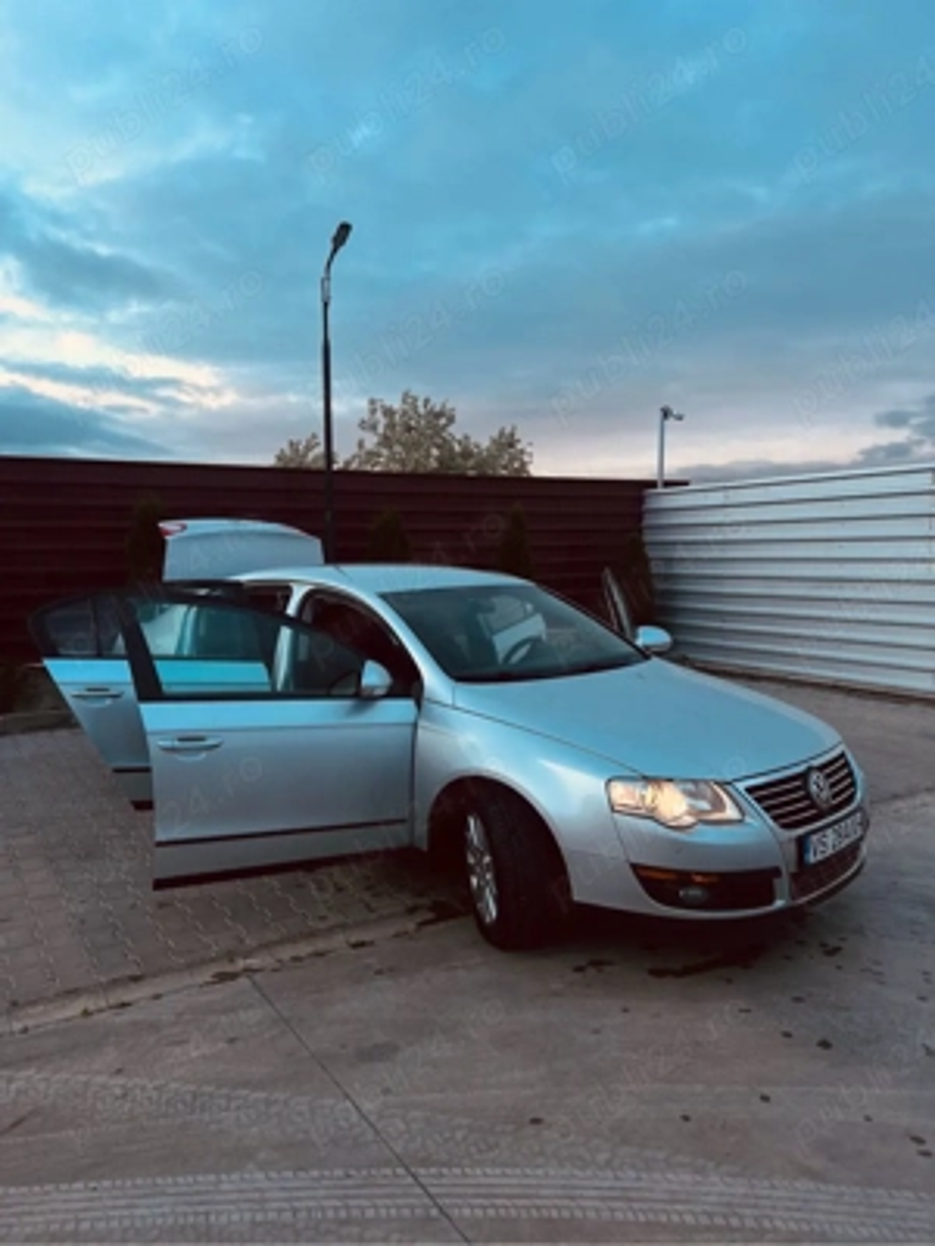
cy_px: 623
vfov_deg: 67.3
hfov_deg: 53.1
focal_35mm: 26
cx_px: 468
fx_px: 936
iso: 40
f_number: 1.5
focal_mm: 5.7
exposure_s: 1/257
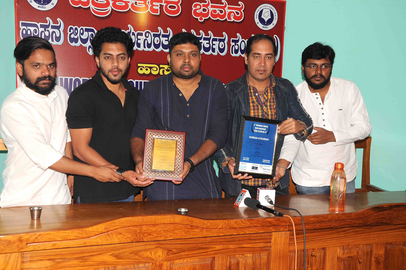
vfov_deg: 29.8
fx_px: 507
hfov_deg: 43.7
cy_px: 135
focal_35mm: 45
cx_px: 203
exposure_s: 1/160
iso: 500
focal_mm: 30
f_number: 7.1
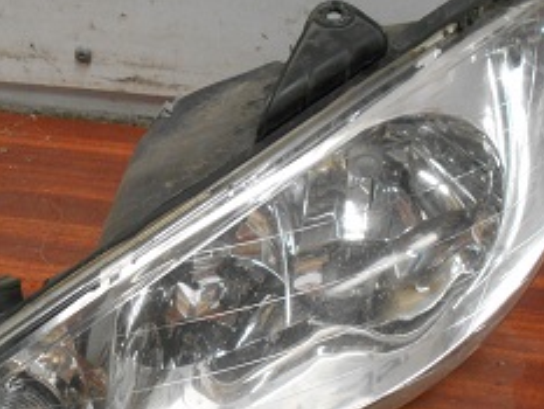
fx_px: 723
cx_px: 218
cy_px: 262
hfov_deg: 41.0
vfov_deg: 31.4
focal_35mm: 46
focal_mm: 4.6
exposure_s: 1/25
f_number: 3.2
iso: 400
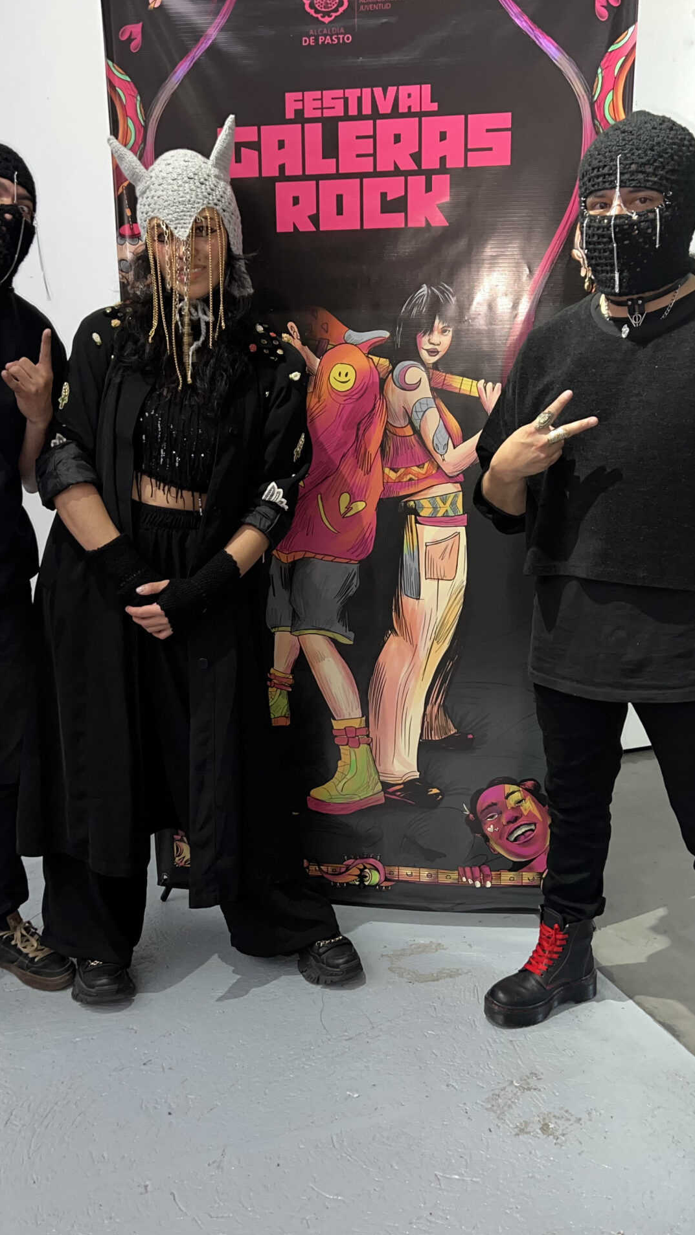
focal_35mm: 38
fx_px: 1245
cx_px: 274
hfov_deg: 31.1
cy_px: 620
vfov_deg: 52.8
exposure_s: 1/16
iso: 100
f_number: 1.5
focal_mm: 5.7
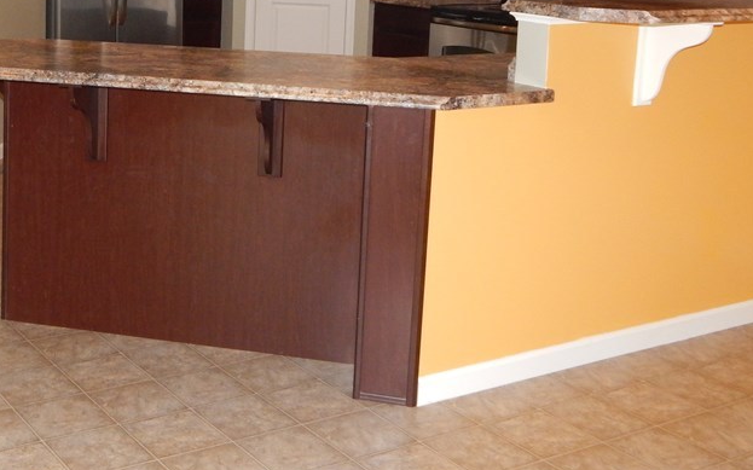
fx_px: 1108
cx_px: 186
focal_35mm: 54
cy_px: 40
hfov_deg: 36.6
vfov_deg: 23.3
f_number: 3.2
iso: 400
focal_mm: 5.6
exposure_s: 1/30
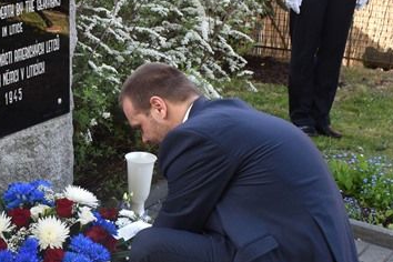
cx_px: 26
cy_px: 143
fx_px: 851
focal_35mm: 78
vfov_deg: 17.5
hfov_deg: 25.1
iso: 100
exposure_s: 1/30
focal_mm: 18
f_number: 8
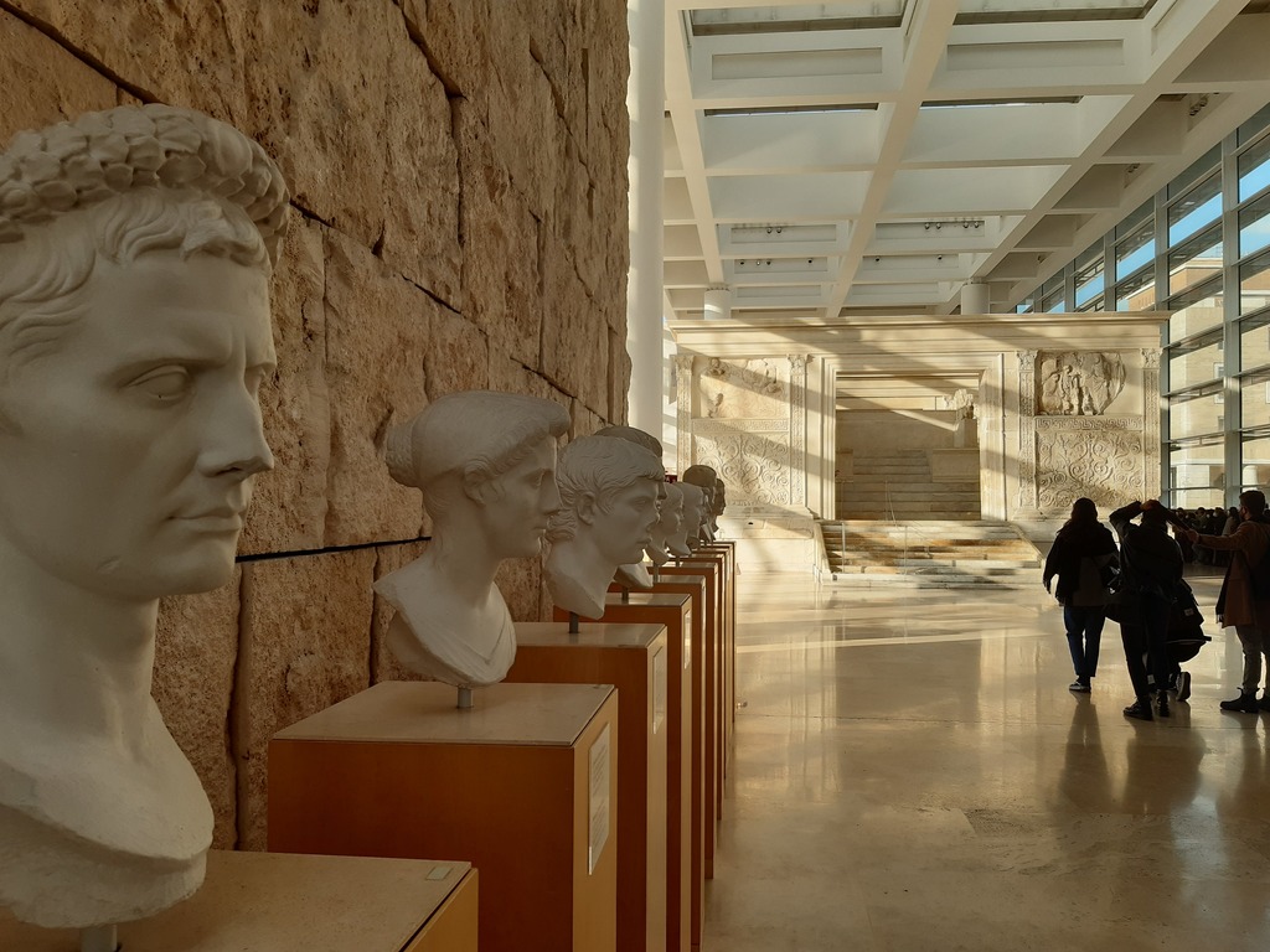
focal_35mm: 26
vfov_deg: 53.1
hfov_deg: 67.3
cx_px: 635
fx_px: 954
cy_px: 476
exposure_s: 1/229
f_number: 1.7
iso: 40
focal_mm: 3.92
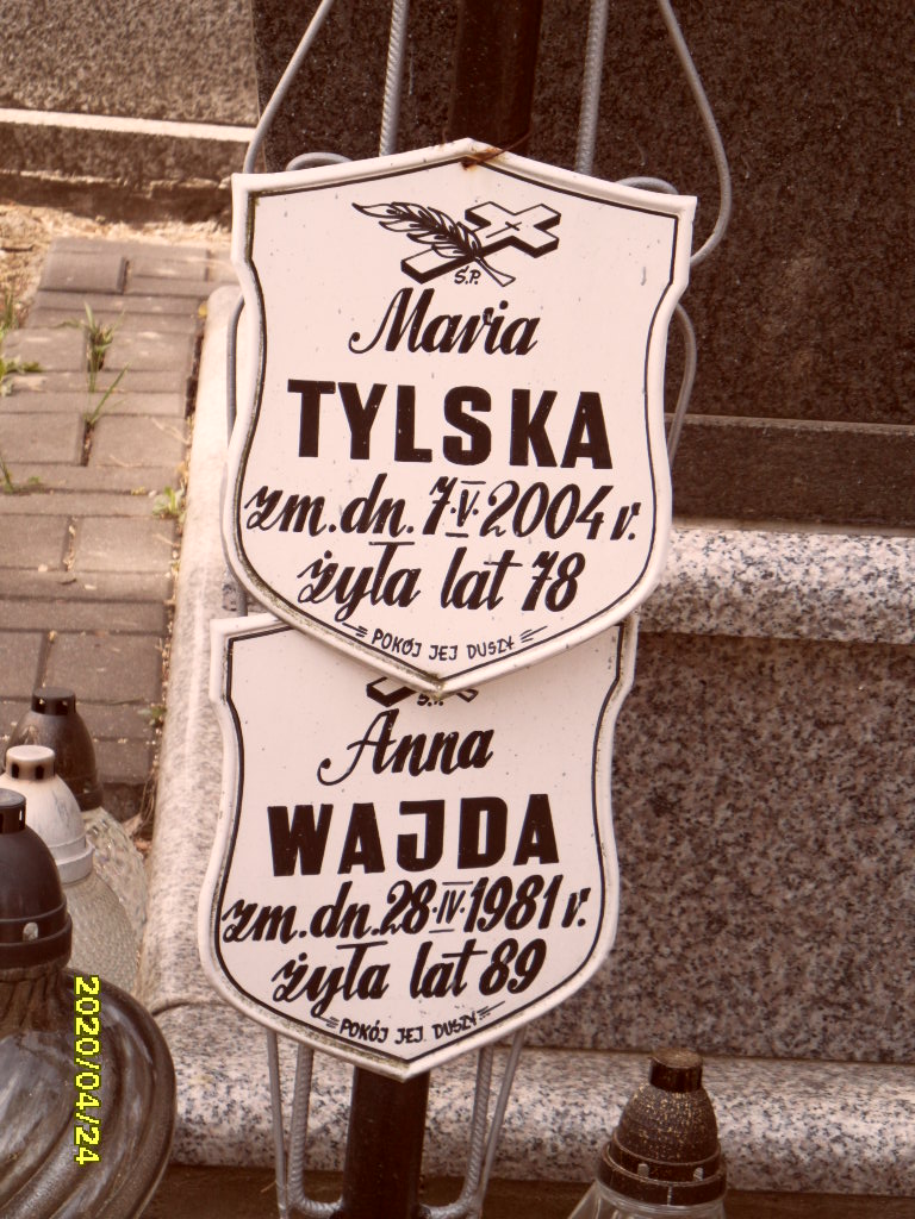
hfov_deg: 12.3
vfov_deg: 16.4
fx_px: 4229
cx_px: 458
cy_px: 610
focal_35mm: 120
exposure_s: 1/180
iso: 100
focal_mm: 20
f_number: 4.4
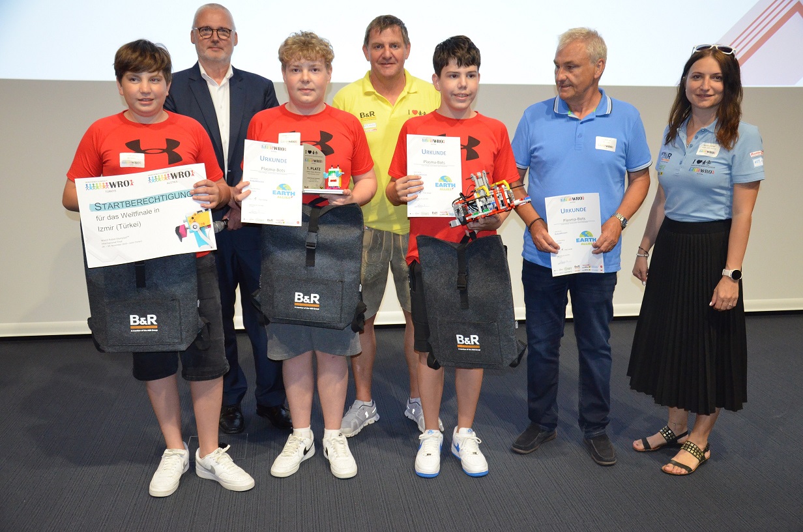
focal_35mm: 36
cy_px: 266
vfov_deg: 36.7
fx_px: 801
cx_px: 402
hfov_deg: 53.2
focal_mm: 24
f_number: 3.8
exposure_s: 1/60
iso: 2500
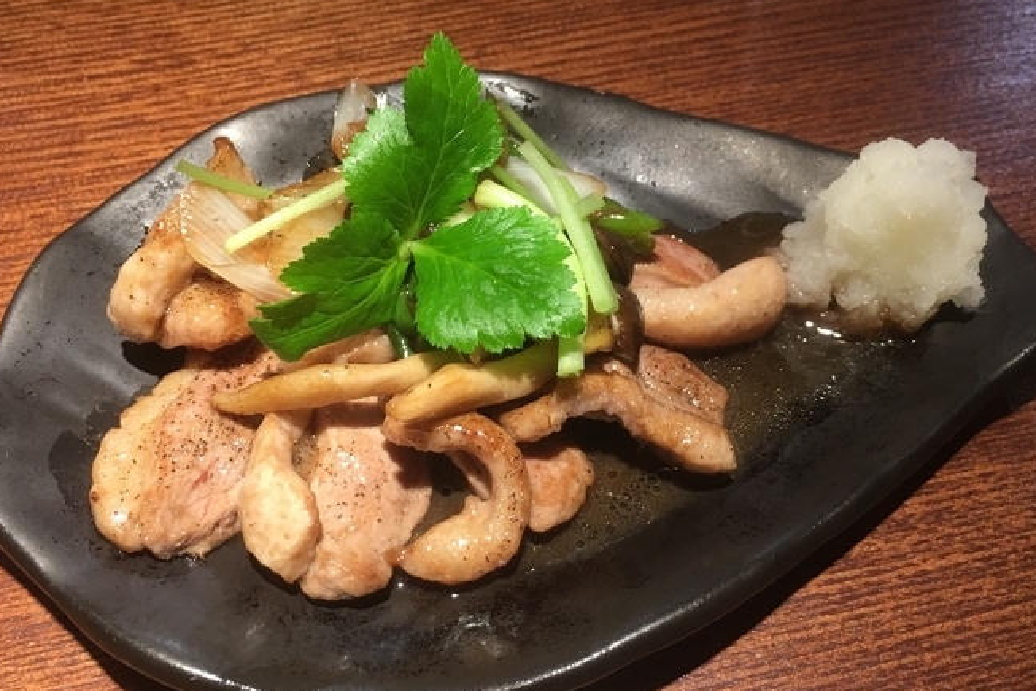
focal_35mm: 37
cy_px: 353
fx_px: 1065
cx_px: 535
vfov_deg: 36.0
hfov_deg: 51.9
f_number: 2.2
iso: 32
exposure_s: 1/15
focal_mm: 4.15
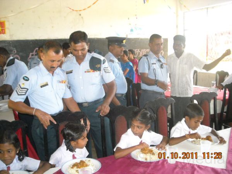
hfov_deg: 52.6
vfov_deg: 40.7
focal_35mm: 35
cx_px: 116
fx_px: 235
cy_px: 87
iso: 400
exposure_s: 1/60
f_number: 2.8
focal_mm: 5.7
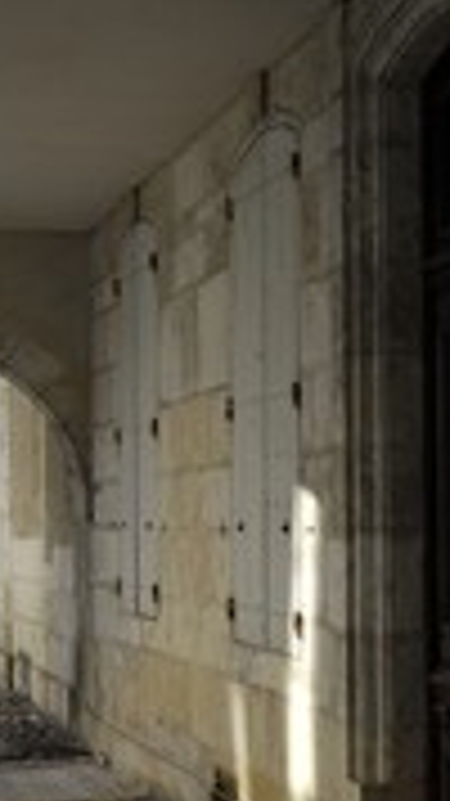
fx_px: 1890
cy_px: 472
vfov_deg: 23.9
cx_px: 317
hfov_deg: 13.5
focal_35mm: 89
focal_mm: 24
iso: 100
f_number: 5.6
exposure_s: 1/60
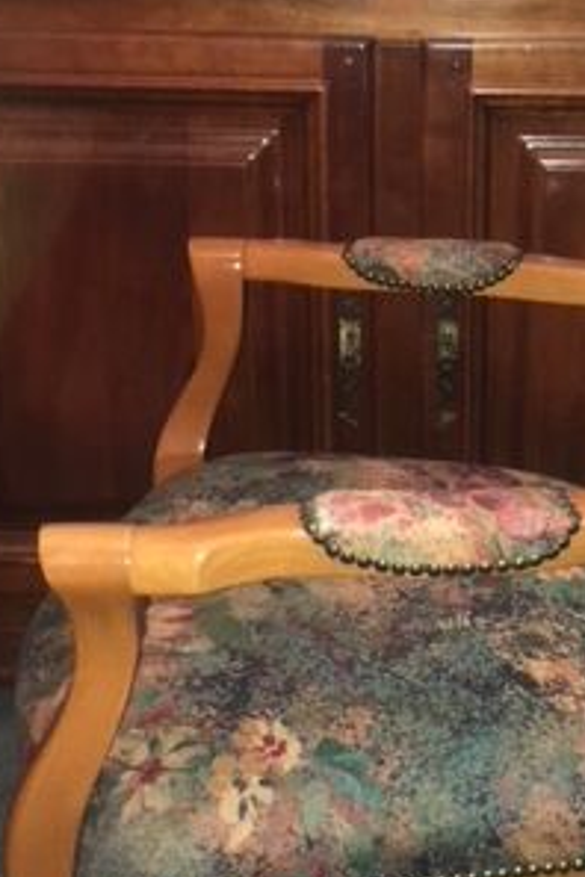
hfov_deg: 20.7
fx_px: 1584
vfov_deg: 30.9
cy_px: 351
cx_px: 476
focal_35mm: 65
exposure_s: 1/17
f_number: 2.2
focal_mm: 4.15
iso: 160
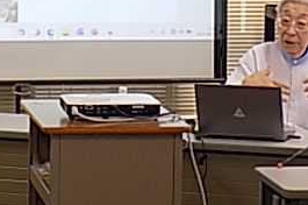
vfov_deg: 7.7
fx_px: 1504
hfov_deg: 11.7
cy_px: -24
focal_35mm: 176
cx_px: 138
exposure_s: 1/30
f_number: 4.2
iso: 160
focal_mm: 12.5
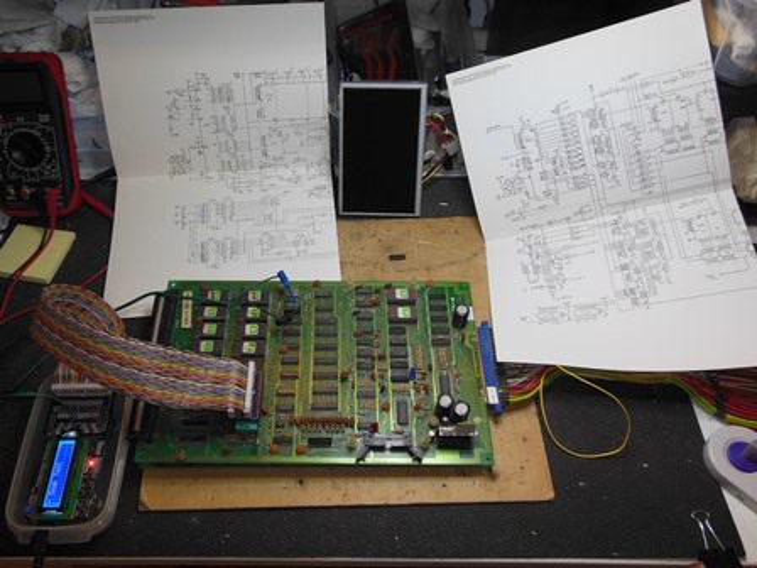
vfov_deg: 48.2
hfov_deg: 61.7
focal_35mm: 29
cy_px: 284
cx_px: 378
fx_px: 634
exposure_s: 1/30
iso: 125
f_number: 3.3
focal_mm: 5.2
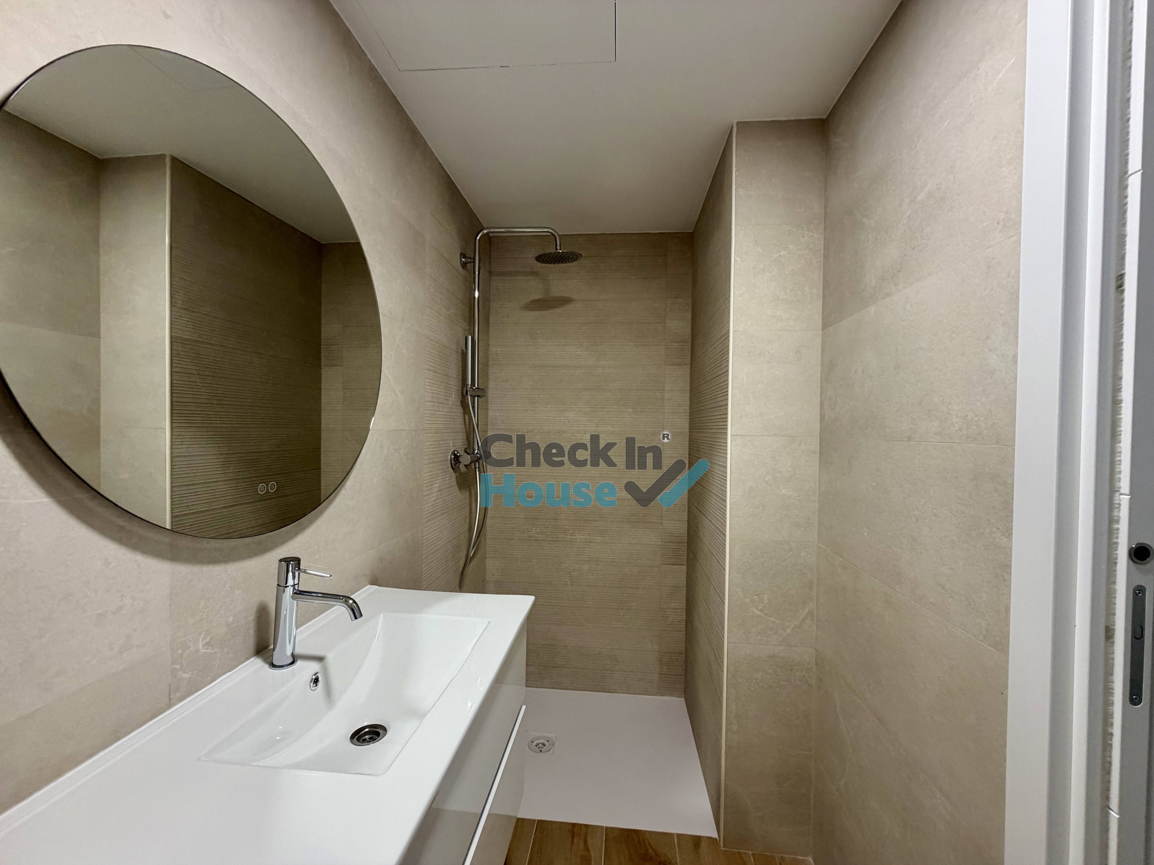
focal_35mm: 14
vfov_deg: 85.7
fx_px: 467
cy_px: 432
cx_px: 577
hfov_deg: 102.1
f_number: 2.2
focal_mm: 2.22
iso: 250
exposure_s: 1/100
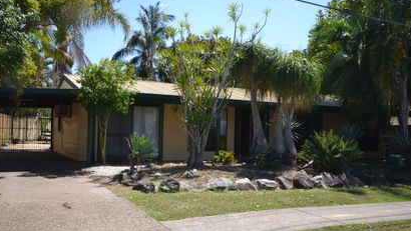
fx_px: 392
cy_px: 134
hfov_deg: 55.1
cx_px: 180
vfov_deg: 32.8
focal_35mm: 36
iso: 100
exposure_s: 1/200
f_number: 7.1
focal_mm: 20
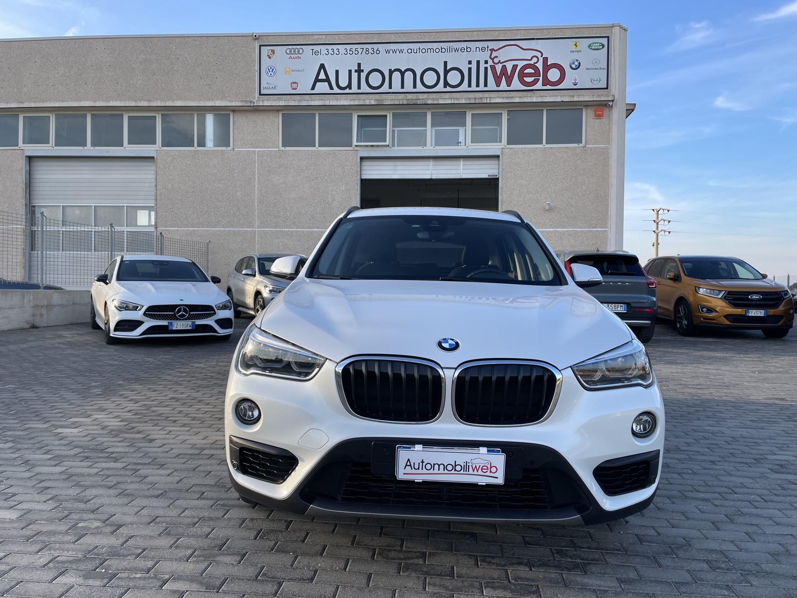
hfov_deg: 67.3
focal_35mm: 26
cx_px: 398
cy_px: 299
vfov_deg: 53.1
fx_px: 599
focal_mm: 4.2
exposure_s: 1/779
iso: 32
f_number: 1.6
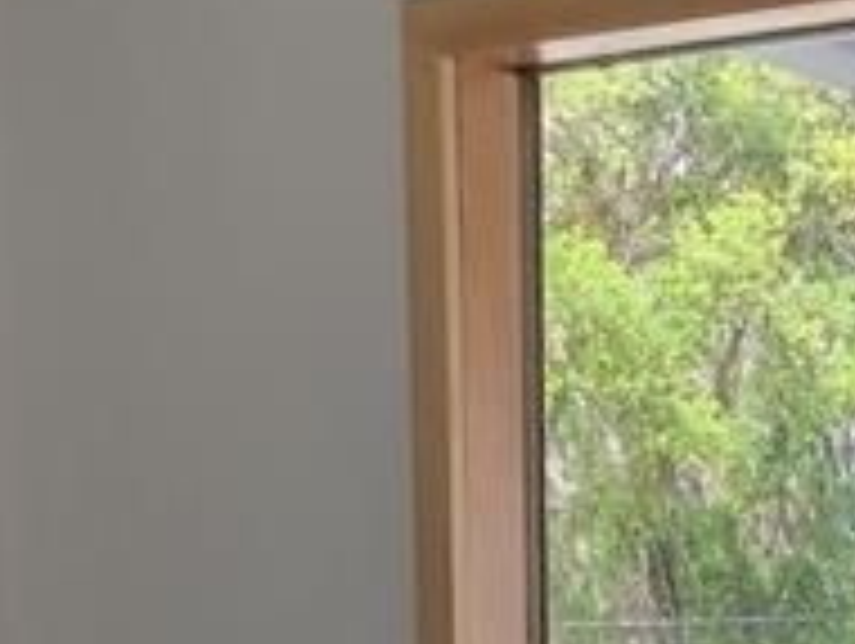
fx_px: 3091
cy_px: 1234
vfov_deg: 10.9
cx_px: 886
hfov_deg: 15.4
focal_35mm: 125
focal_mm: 3.3
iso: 32
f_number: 2.4
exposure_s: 1/120
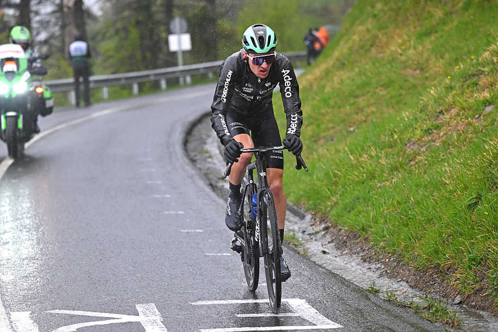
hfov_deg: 14.0
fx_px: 2033
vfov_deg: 9.3
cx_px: 249
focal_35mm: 147
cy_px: 166
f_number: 2.8
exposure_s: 1/1250
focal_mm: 98
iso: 640
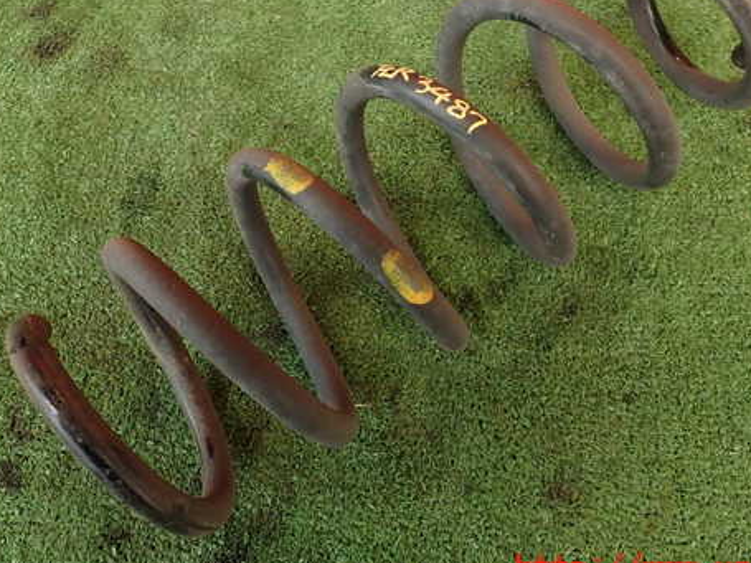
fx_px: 716
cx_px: 393
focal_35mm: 33
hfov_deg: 55.3
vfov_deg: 42.7
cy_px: 220
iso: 100
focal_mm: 4.5
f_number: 2.8
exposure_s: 1/80
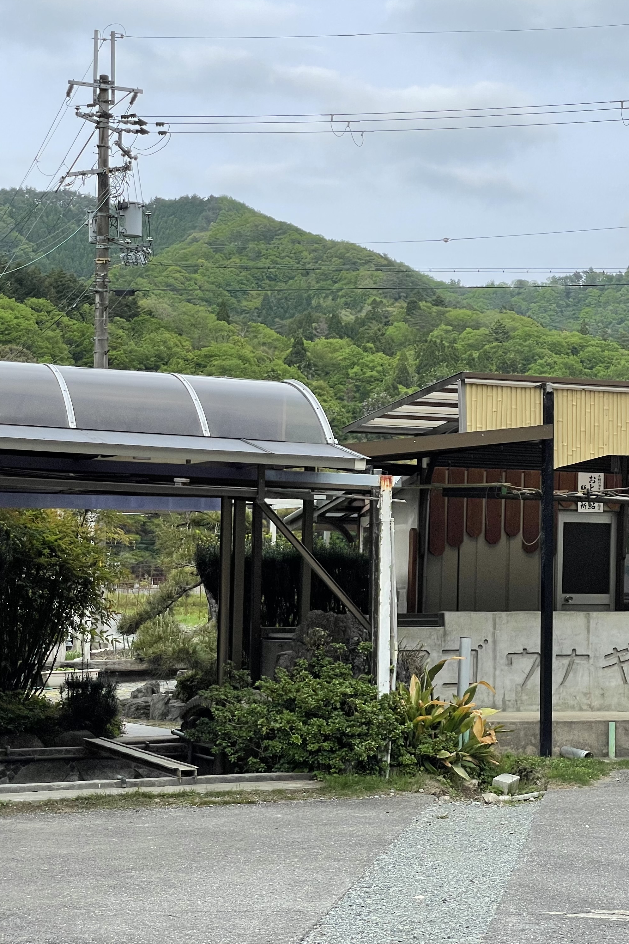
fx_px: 1913
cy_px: 468
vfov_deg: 27.7
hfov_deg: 18.4
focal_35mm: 73
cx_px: 548
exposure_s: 1/657
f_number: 2
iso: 25
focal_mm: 6
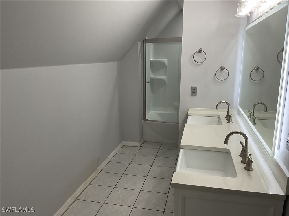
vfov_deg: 48.2
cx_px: 144
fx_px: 242
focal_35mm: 29
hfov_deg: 61.7
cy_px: 108
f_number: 1.8
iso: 64
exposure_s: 1/120
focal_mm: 3
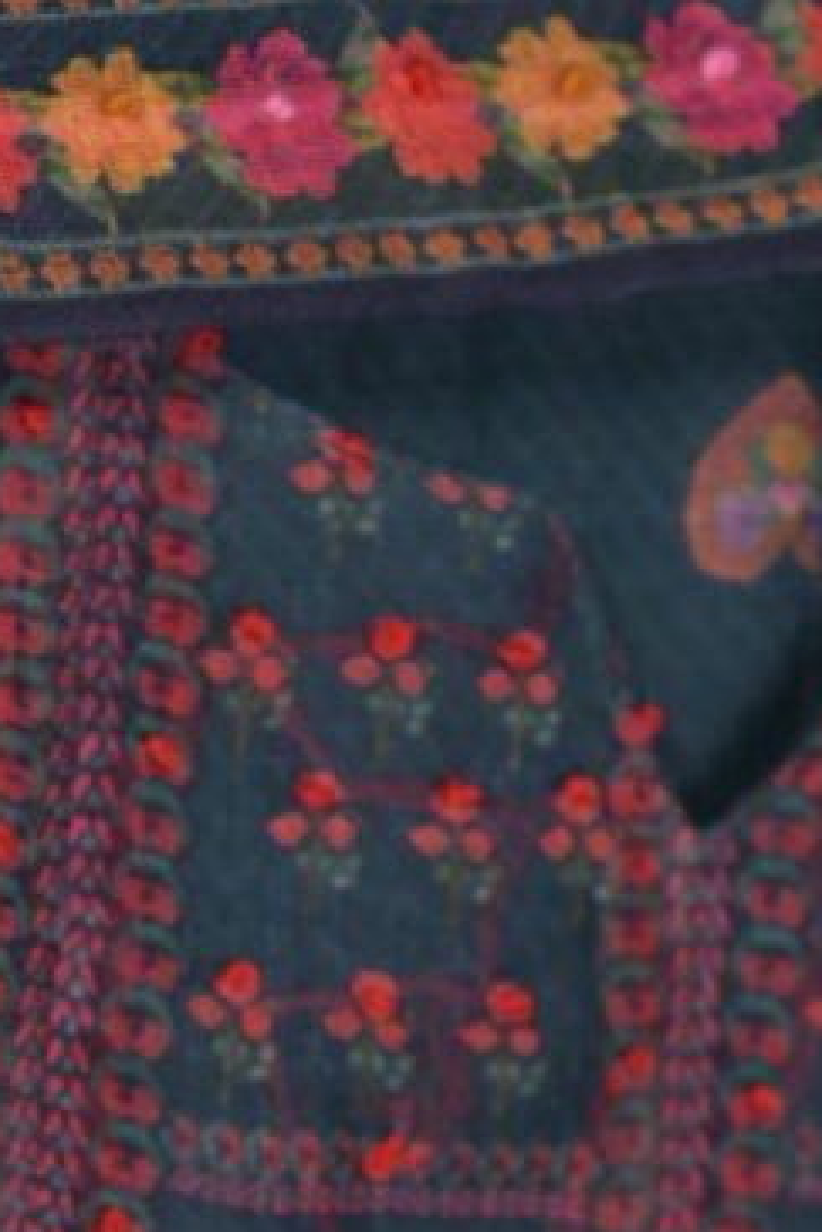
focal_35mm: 448
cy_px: 1760
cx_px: -338
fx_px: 15328
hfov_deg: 3.1
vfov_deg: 4.6
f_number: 2.5
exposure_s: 1/125
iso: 200
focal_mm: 85
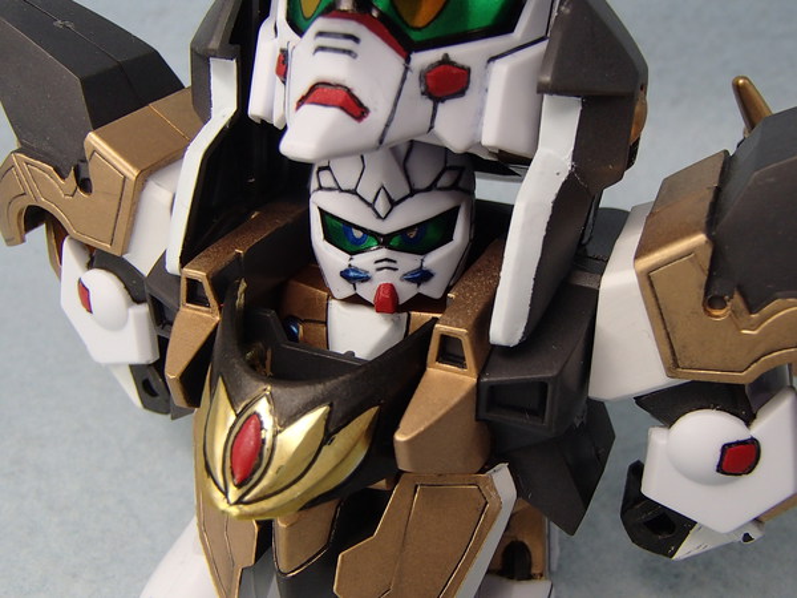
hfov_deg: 50.1
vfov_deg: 38.7
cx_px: 398
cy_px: 299
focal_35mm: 37
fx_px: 852
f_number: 4.7
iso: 320
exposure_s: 1/160
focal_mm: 6.64
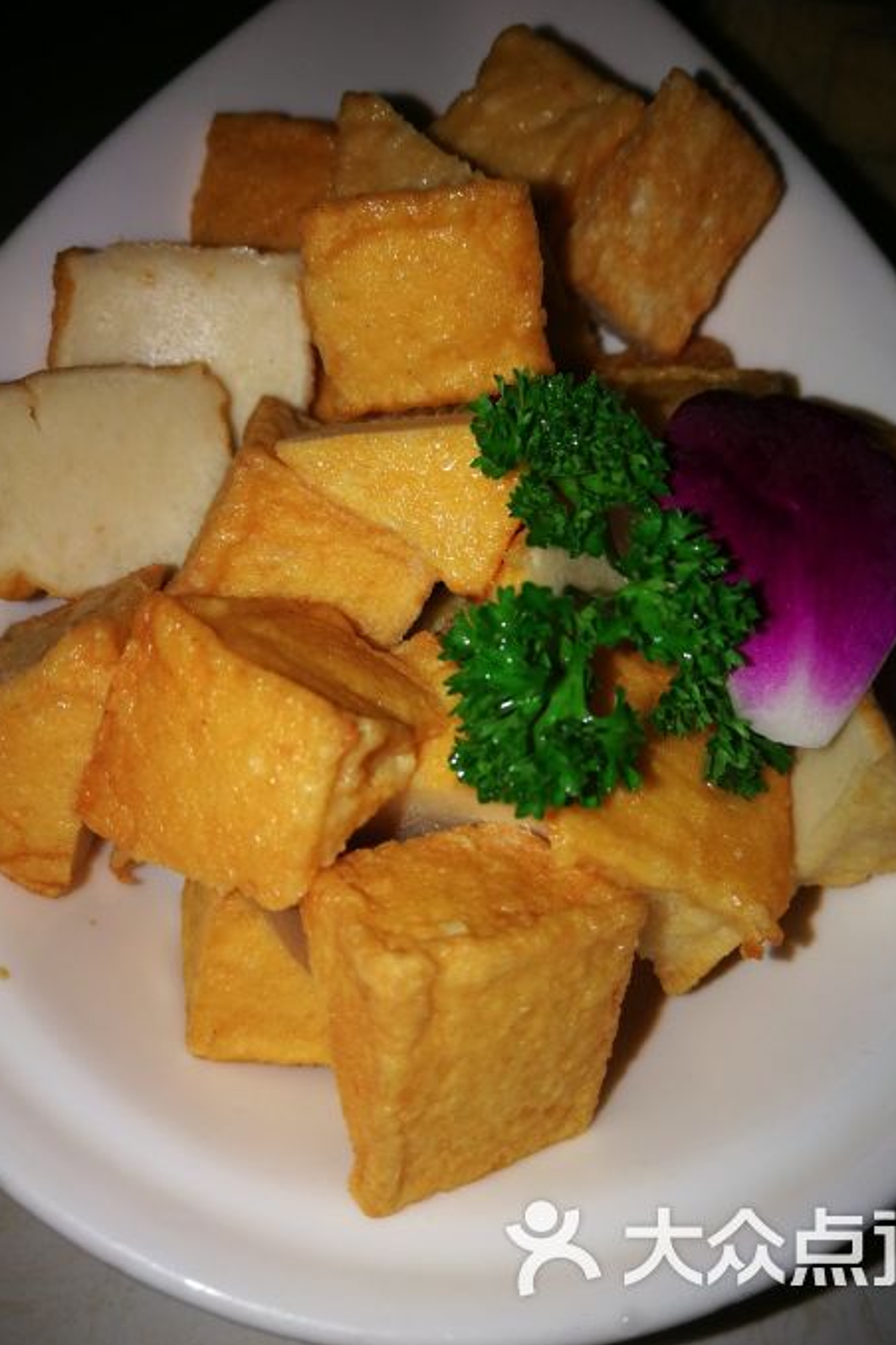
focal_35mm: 29
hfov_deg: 44.9
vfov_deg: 63.7
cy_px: 657
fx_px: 1083
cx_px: 483
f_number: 1.8
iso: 50
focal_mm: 3.95
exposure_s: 1/139
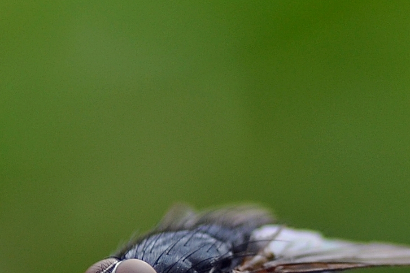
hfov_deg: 6.8
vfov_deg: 4.5
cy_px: 228
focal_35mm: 303
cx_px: 35
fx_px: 3450
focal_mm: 90
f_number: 5
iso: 100
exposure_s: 1/160
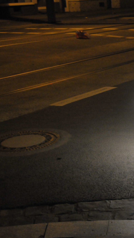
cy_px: 119
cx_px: 162
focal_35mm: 76
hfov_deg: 15.3
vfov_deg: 27.9
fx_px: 480
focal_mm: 32
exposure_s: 1/25
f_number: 4
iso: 1600
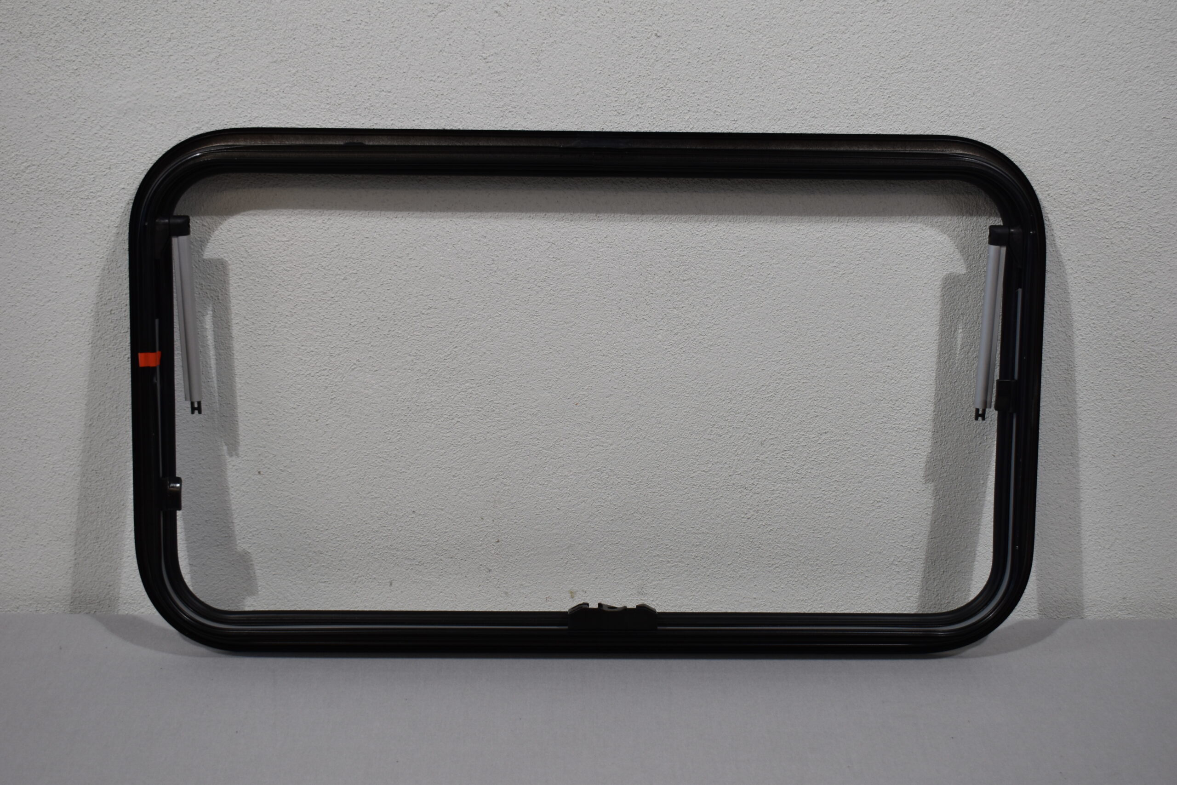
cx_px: 588
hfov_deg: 41.1
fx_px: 1569
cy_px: 392
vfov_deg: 28.1
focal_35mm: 48
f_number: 5.6
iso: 320
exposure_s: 1/125
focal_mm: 32
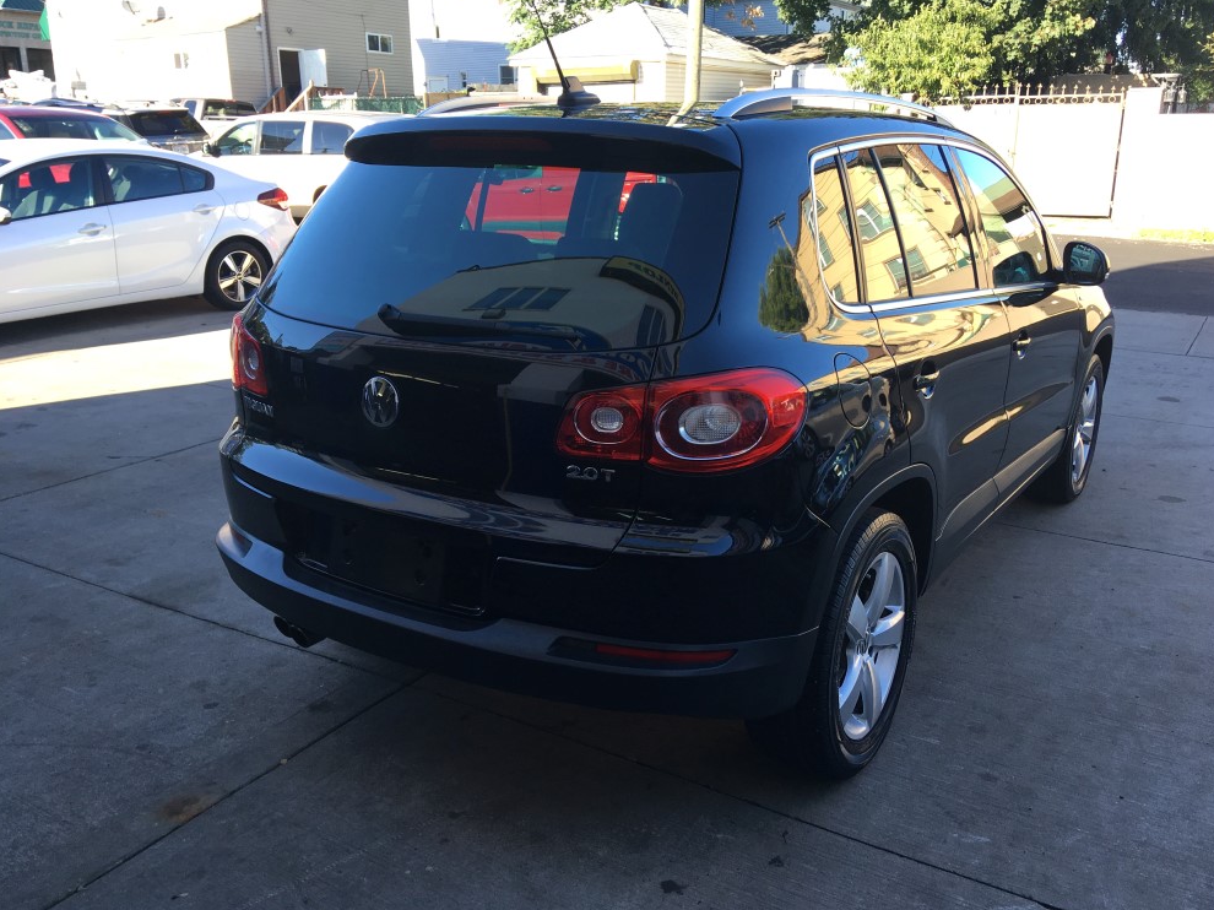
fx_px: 1052
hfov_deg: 60.0
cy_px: 460
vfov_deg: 46.8
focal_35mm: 30
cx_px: 620
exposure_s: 1/162
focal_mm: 4.15
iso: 25
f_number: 2.2
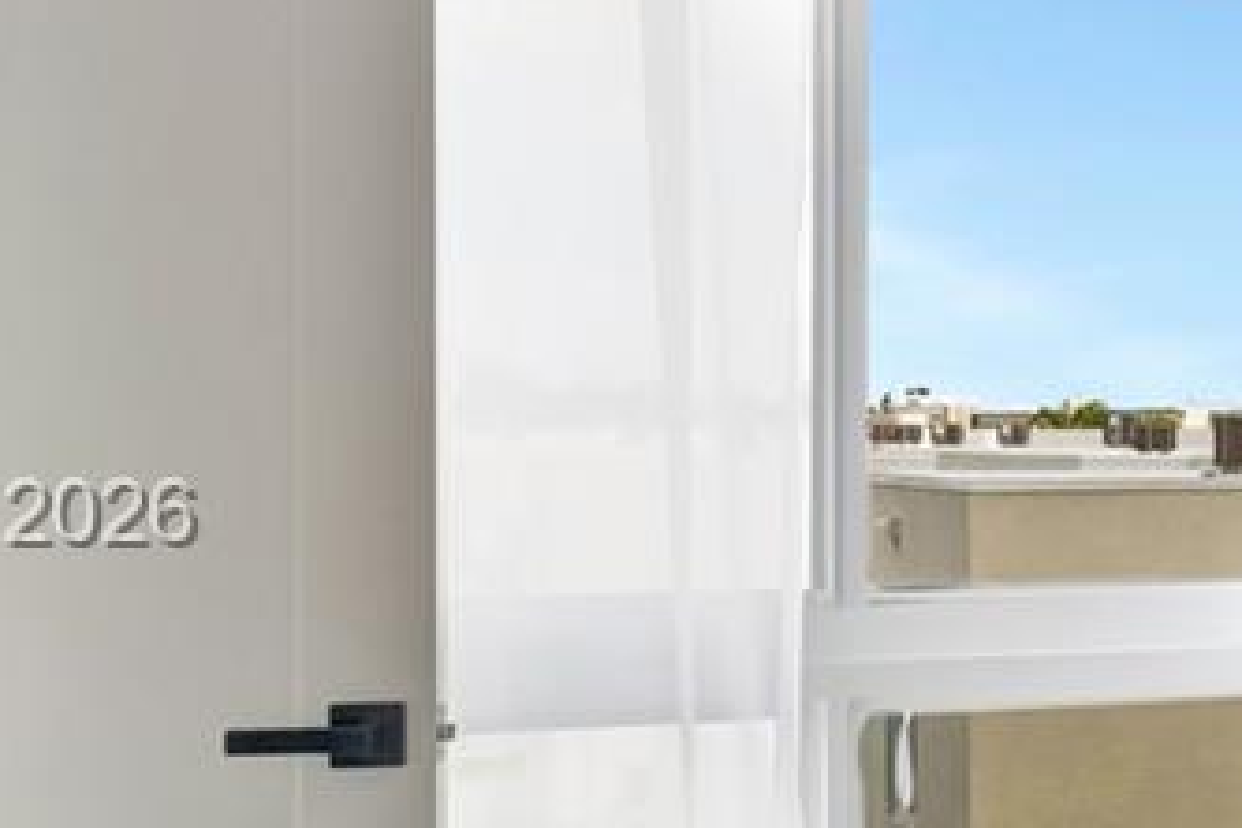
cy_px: 518
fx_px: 2484
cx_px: 2018
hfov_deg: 21.7
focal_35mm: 72
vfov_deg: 18.9
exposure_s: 1/15
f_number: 8
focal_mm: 10
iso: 1600
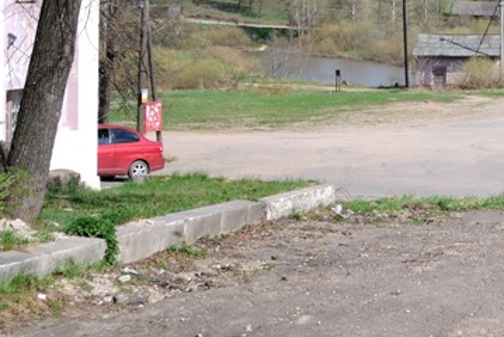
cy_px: -18
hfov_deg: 21.3
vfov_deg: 14.9
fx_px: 1261
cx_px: 571
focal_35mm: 90
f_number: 6.3
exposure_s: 1/400
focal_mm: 24
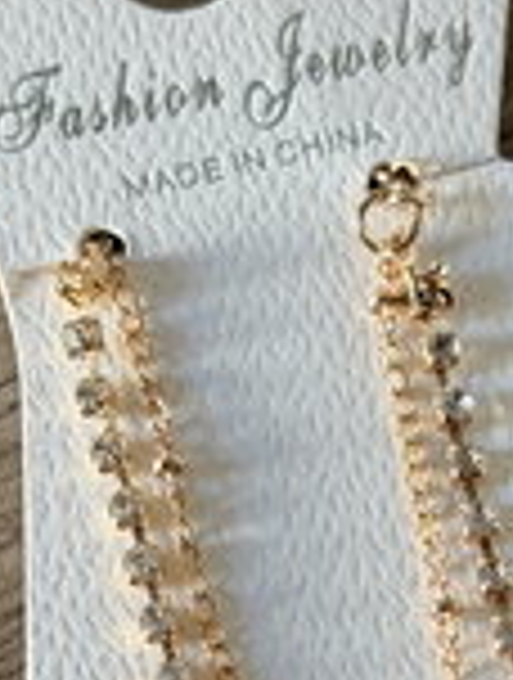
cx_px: 410
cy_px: 849
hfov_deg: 8.8
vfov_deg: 11.4
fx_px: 3325
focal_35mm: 169
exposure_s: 1/60
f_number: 1.78
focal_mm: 6.76
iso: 100
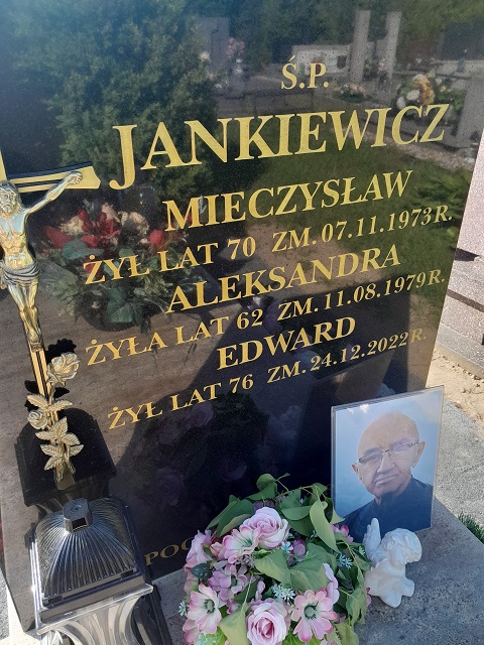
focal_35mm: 27
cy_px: 322
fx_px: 503
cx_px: 242
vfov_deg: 65.3
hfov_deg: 51.4
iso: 40
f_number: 1.8
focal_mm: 4
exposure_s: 1/100
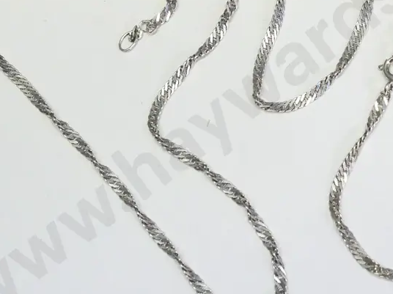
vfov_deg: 13.8
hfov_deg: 18.3
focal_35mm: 107
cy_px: 82
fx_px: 1214
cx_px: 268
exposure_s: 1/320
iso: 3200
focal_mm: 28
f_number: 5.6
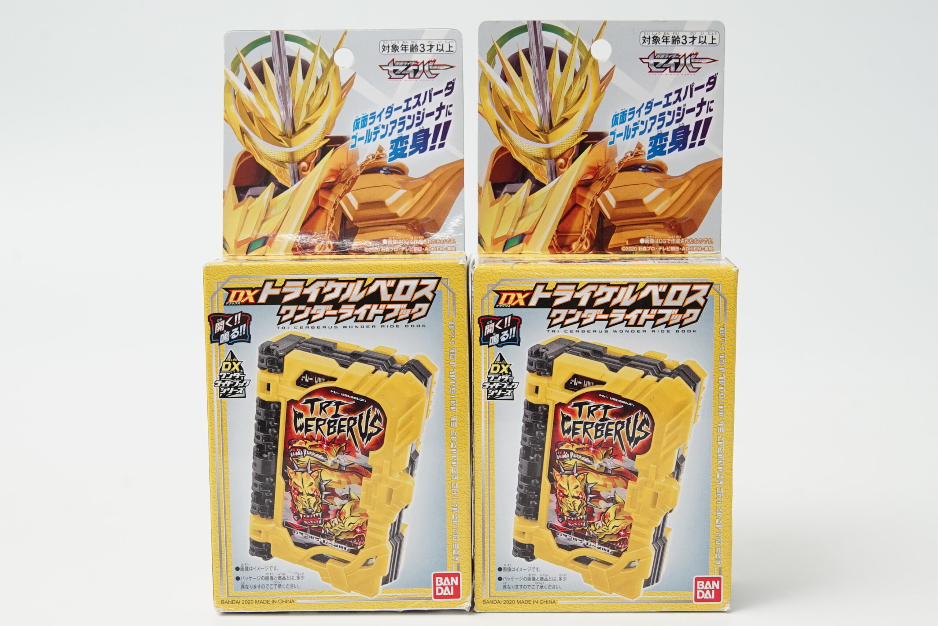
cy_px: 313
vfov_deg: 22.6
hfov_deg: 33.4
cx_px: 469
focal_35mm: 60
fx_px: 1564
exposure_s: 1/20
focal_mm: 40
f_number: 10
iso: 1000
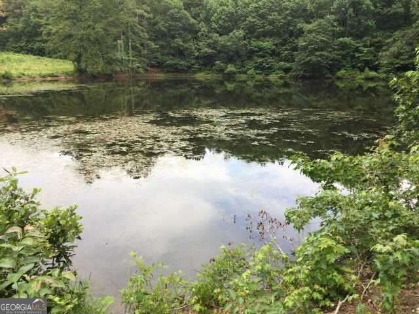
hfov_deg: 58.4
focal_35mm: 31
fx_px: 375
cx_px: 210
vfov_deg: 45.4
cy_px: 157
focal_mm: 3.3
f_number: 2.4
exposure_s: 1/128
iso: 25
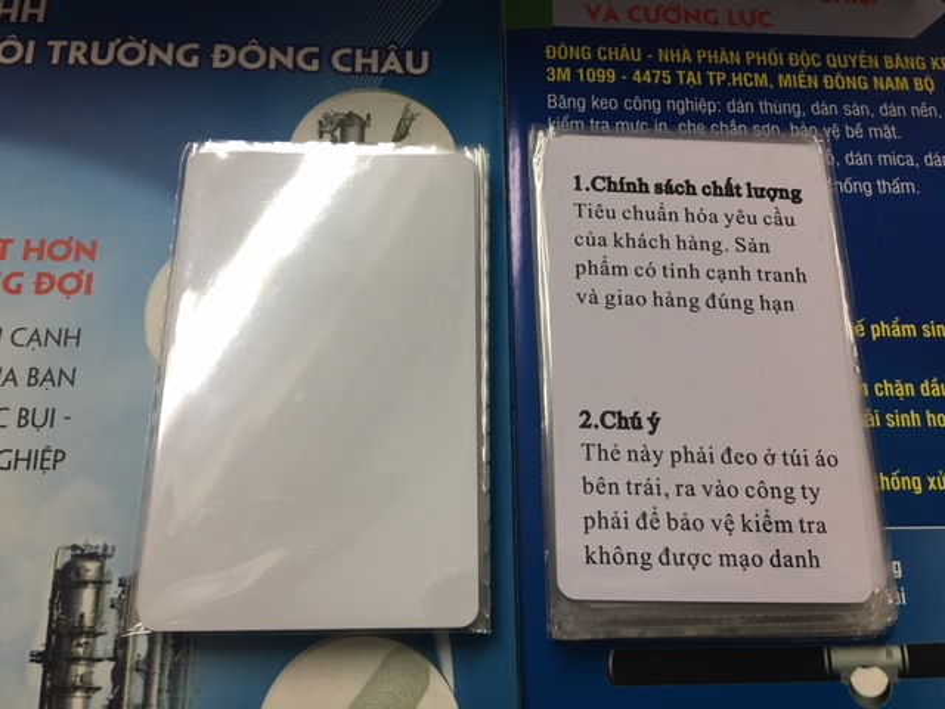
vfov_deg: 48.2
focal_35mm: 29
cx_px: 472
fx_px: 792
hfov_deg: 61.7
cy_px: 354
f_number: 2.2
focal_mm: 4.15
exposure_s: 1/17
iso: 64
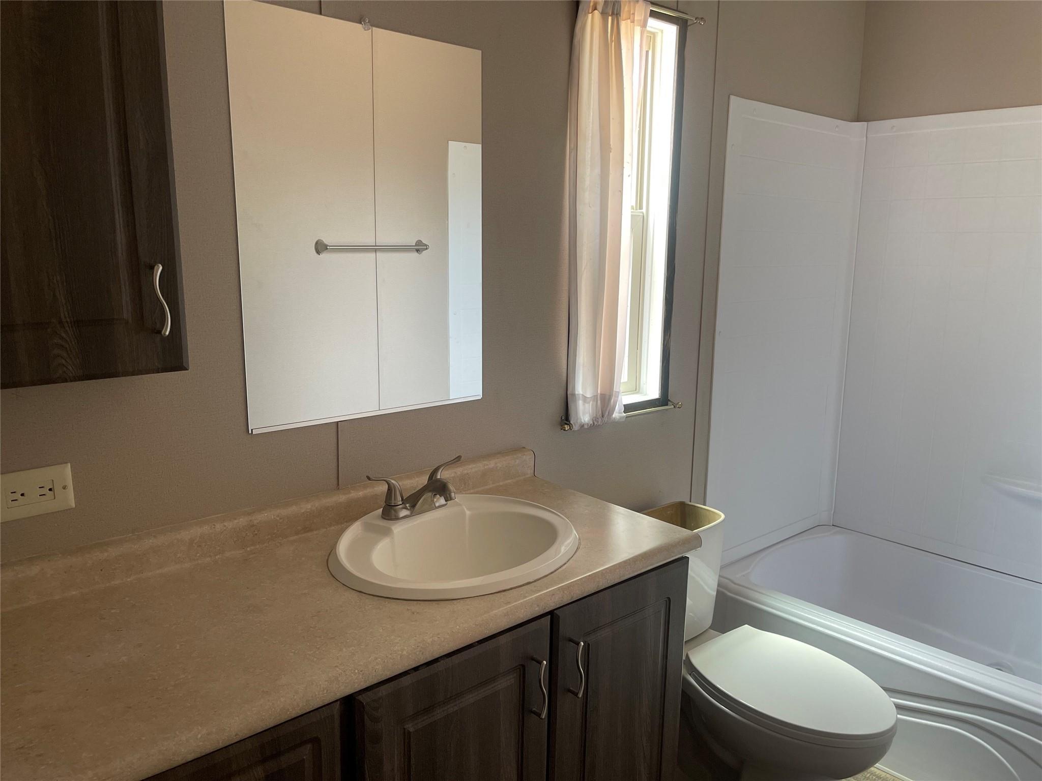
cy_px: 390
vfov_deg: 54.9
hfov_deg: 69.4
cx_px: 521
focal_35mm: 25
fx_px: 753
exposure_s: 1/105
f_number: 1.6
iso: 125
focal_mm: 5.1
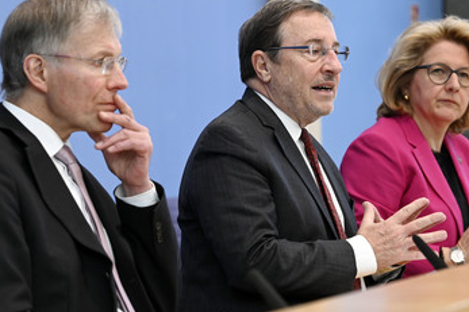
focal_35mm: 195
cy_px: 155
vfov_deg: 7.0
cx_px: 224
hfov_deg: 10.6
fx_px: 2539
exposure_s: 1/400
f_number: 6.3
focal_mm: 150
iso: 2500
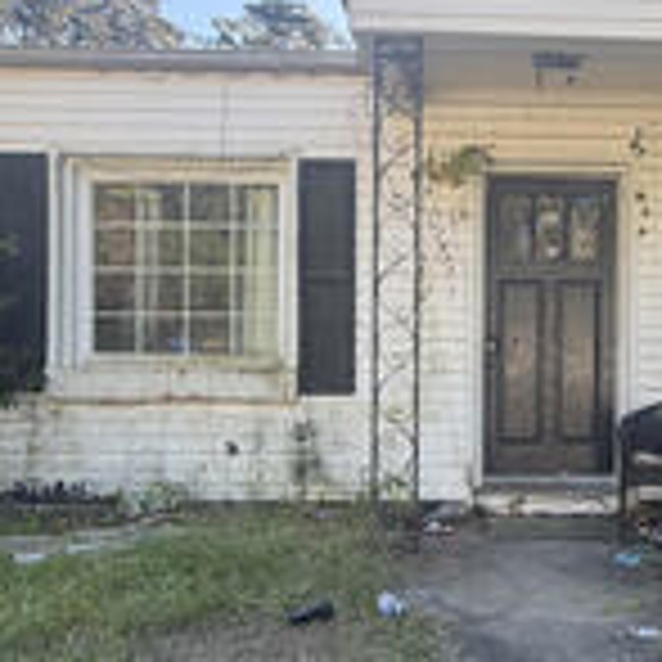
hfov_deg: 45.7
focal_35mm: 34
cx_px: 540
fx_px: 736
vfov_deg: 48.3
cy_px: 372
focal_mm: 2.22
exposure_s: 1/220
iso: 50
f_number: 2.2
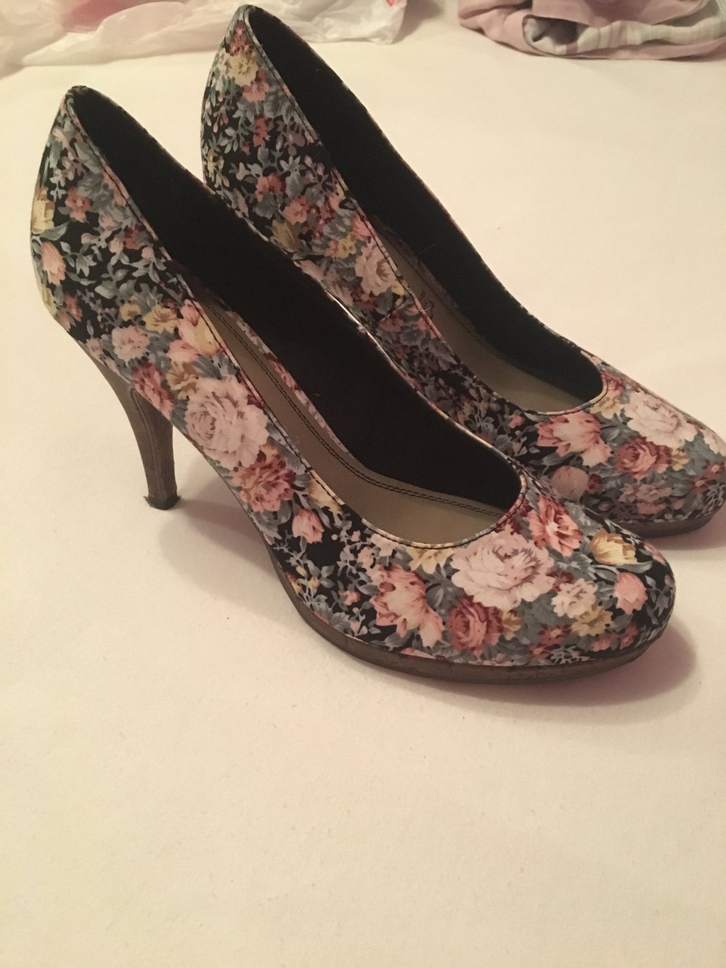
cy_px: 484
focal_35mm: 29
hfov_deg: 48.2
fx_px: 811
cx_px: 363
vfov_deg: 61.7
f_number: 2.2
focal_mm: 4.15
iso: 400
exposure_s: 1/17
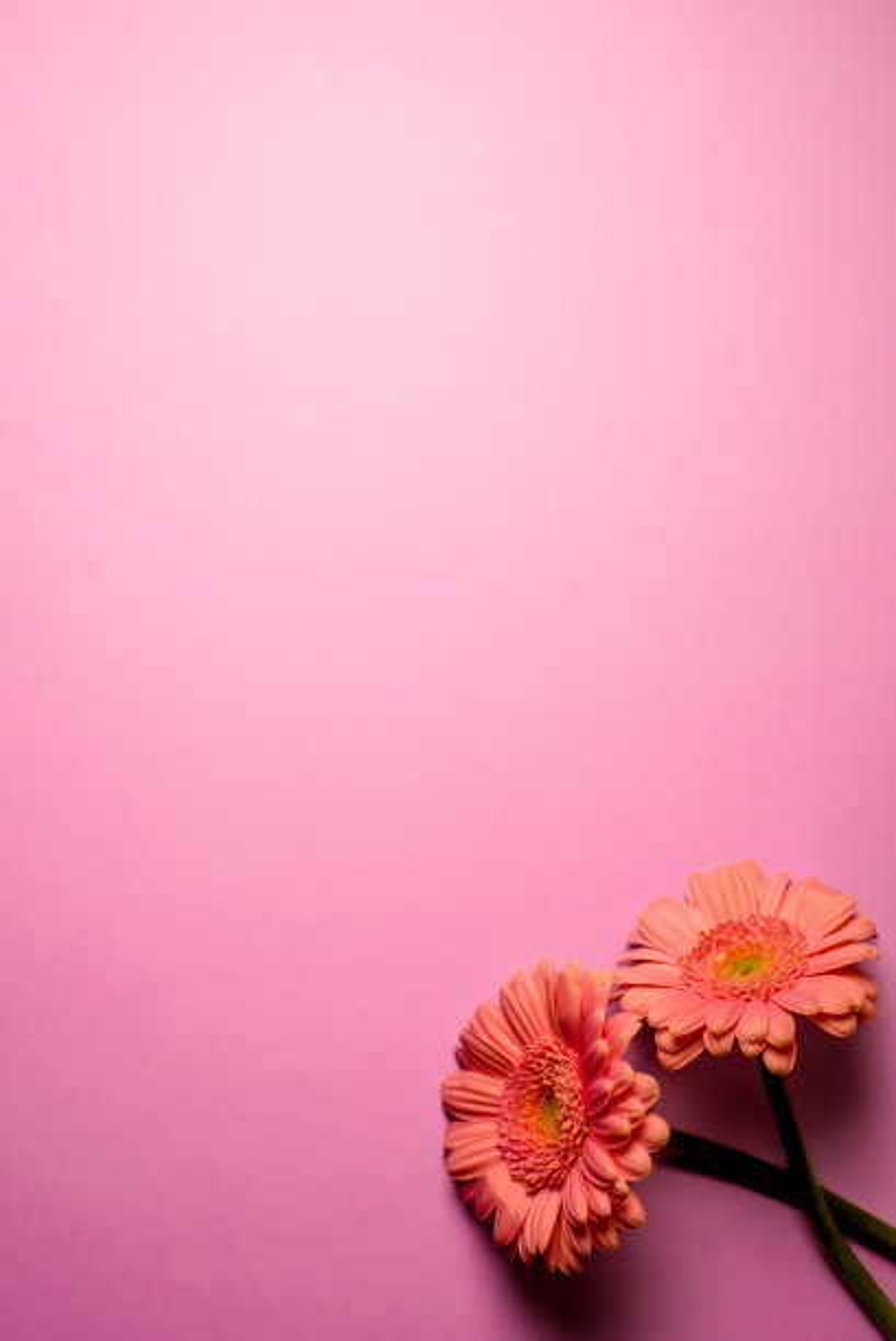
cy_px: 670
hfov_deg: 27.0
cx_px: 448
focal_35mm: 50
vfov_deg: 39.6
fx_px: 1863
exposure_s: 1/50
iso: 100
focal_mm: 50
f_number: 8
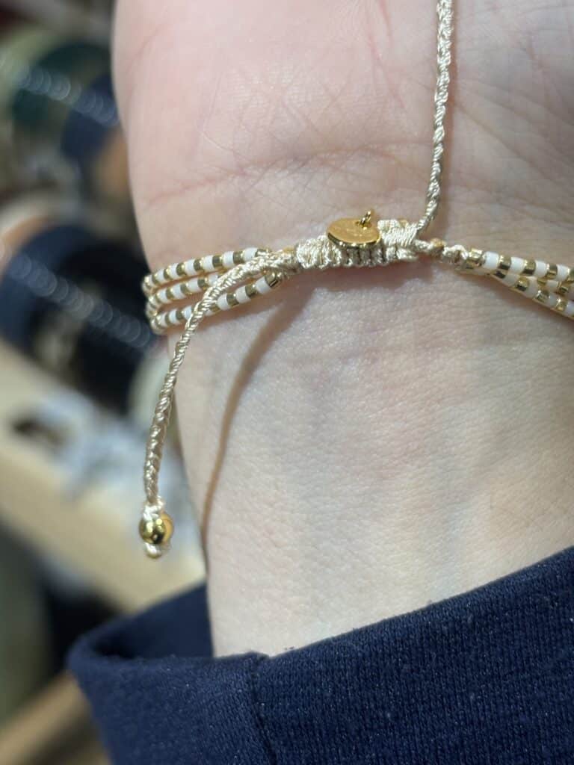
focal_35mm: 52
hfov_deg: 28.0
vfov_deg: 36.8
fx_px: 1150
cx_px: 287
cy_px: 382
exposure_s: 1/100
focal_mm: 5.96
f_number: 1.6
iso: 50
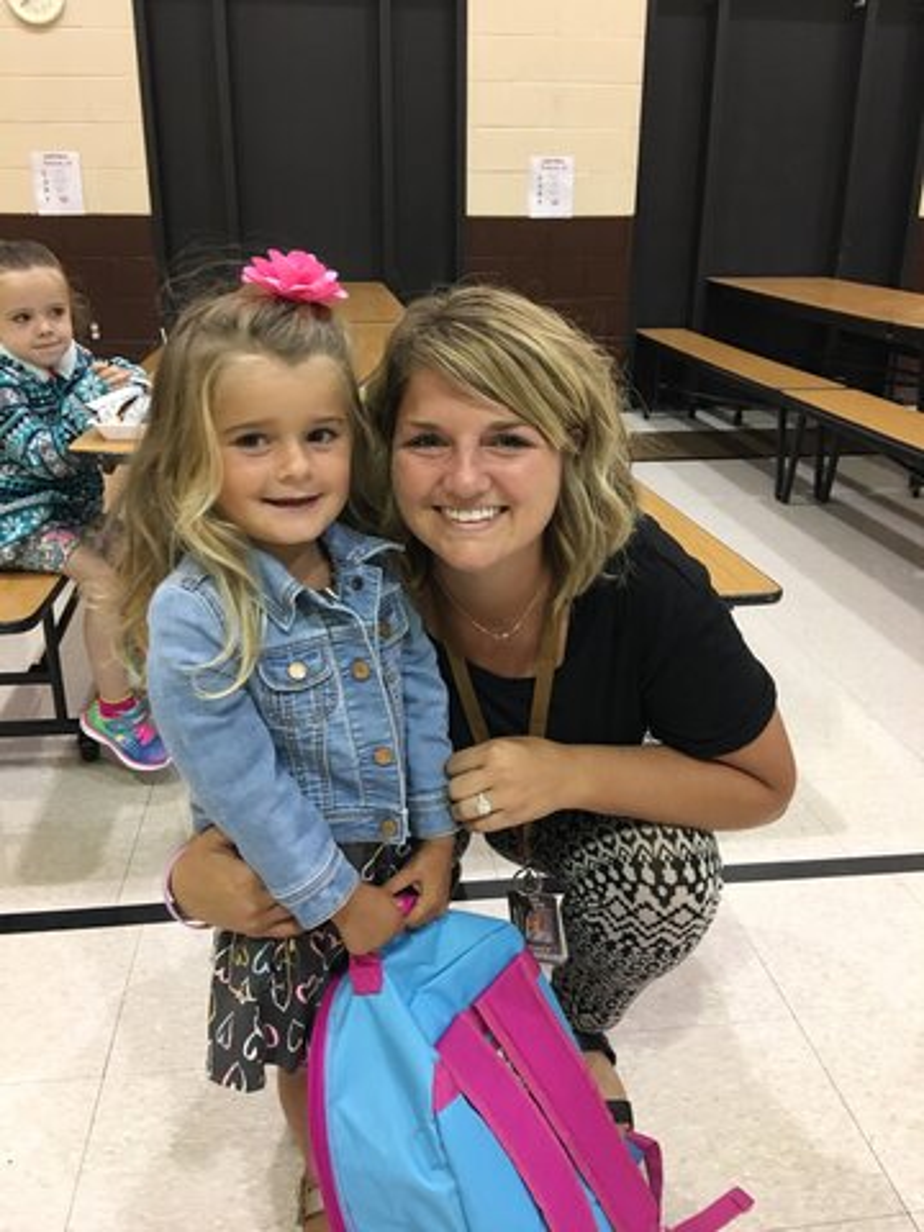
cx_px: 462
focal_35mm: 29
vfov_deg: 61.7
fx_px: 1032
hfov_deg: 48.2
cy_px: 616
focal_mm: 4.15
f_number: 2.2
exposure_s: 1/15
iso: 64
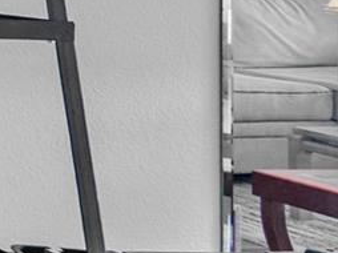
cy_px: -76
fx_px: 888
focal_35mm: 91
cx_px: -683
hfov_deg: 11.4
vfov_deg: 15.4
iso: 640
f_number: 7.1
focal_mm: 10
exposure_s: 1/2
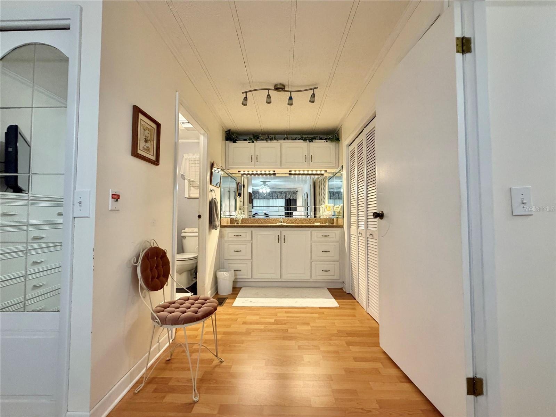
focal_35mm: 14
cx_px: 278
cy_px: 208
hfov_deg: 102.1
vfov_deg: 85.7
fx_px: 225
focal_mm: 2.22
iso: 320
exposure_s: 1/60
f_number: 2.2
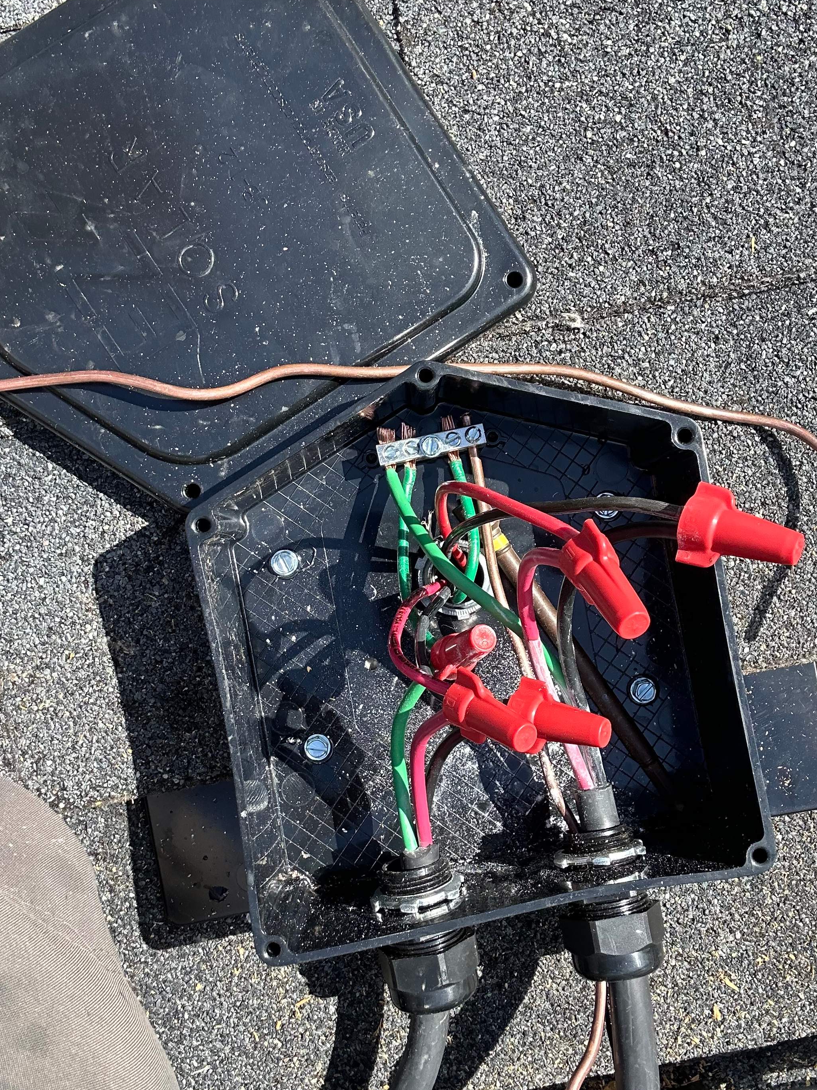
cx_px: 449
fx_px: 1070
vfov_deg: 54.0
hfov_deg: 41.7
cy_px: 542
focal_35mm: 34
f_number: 1.9
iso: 25
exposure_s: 1/510
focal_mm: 2.69
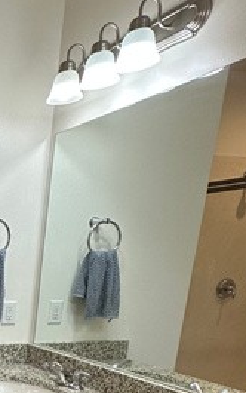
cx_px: -170
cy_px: 365
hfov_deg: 21.8
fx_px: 461
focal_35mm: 43
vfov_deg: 41.9
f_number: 2.2
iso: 125
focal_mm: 2.22
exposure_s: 1/120
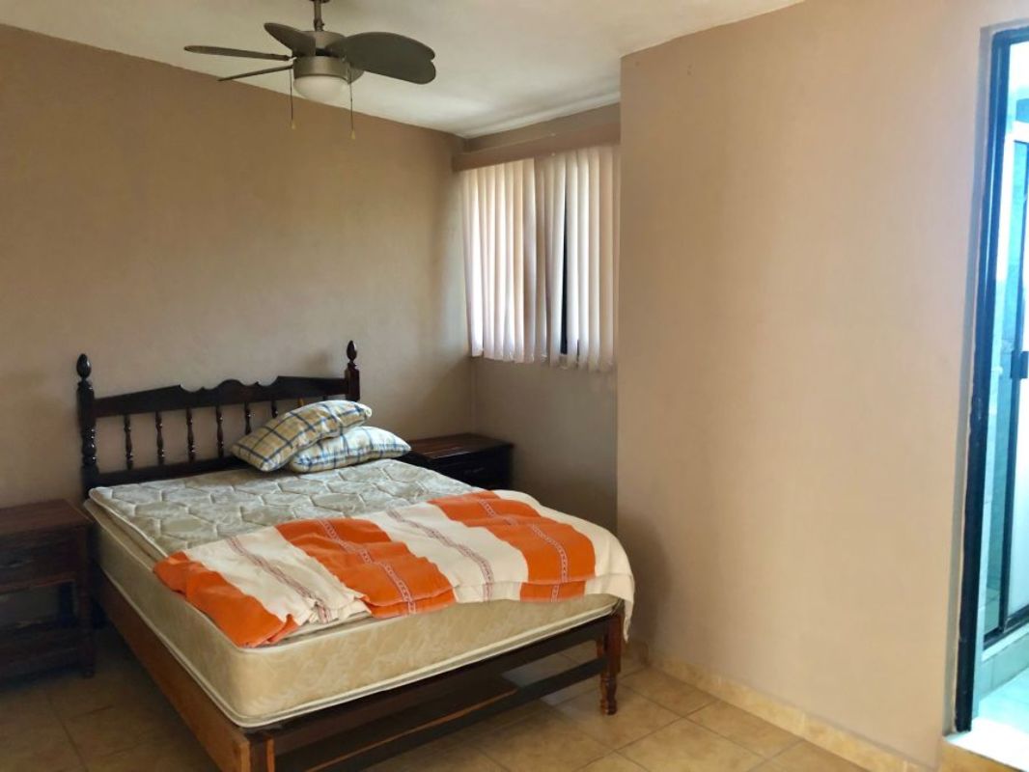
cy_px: 386
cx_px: 514
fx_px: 833
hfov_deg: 63.4
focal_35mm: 28
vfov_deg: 49.8
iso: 80
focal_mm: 3.99
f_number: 1.8
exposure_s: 1/6
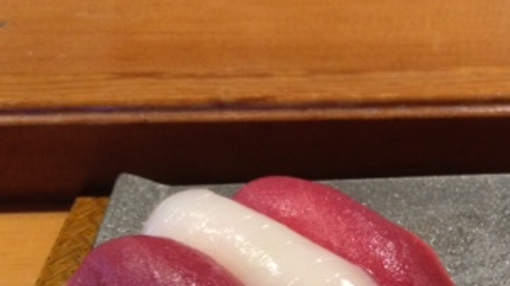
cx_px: 468
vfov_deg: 14.6
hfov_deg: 25.3
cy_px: 313
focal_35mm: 81
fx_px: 1095
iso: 160
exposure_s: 1/20
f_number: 2.4
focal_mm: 4.28
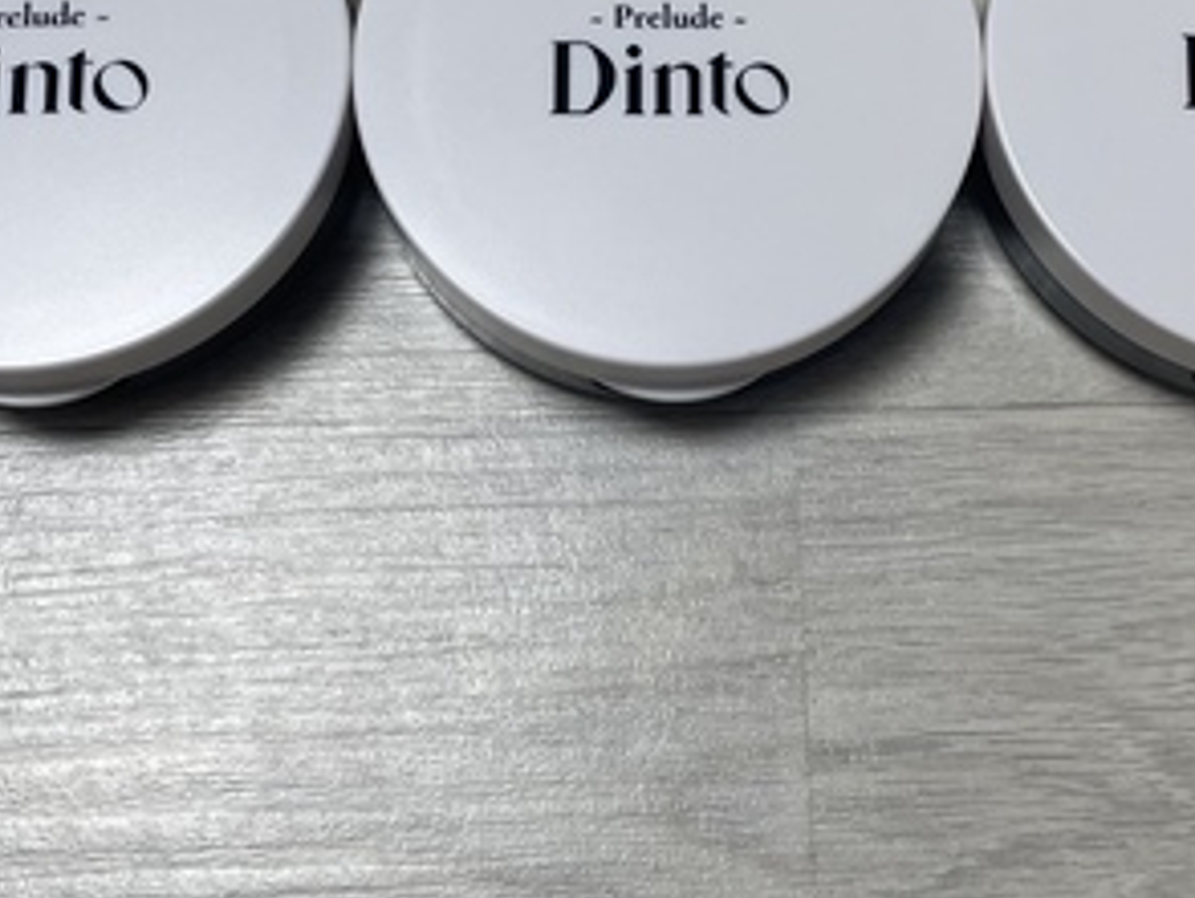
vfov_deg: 26.6
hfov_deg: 36.1
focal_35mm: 53
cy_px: 81
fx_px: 1831
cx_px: 687
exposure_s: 1/120
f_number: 1.6
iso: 80
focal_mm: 4.2
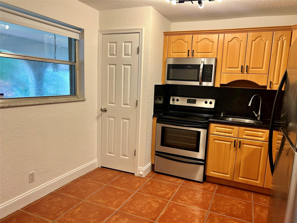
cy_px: 112
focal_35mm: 26
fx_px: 223
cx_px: 148
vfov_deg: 53.1
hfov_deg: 67.3
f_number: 1.5
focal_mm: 5.7
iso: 100
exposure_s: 1/120
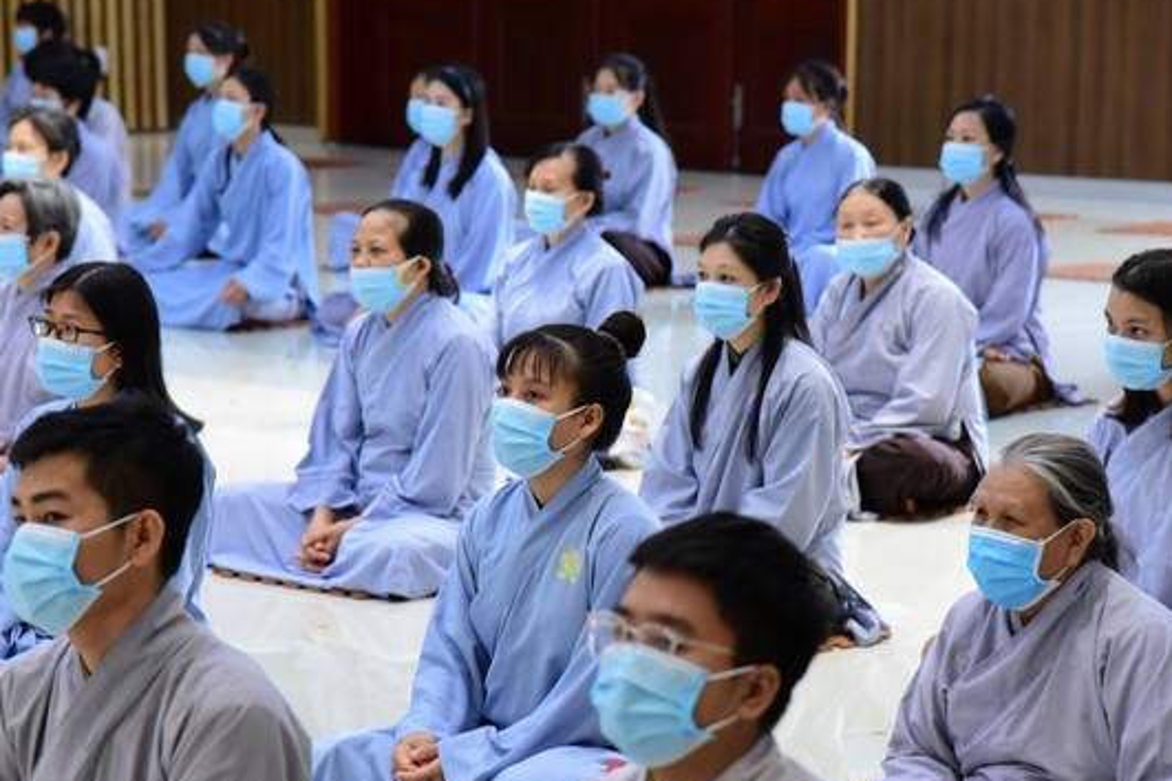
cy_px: 410
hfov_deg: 14.0
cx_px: 541
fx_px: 4785
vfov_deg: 9.3
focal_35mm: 147
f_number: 5.6
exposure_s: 1/80
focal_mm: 120
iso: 2500
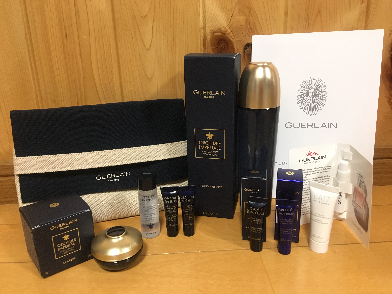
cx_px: 196
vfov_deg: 48.2
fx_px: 328
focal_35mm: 29
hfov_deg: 61.7
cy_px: 147
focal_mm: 4.15
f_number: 2.2
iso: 200
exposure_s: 1/24
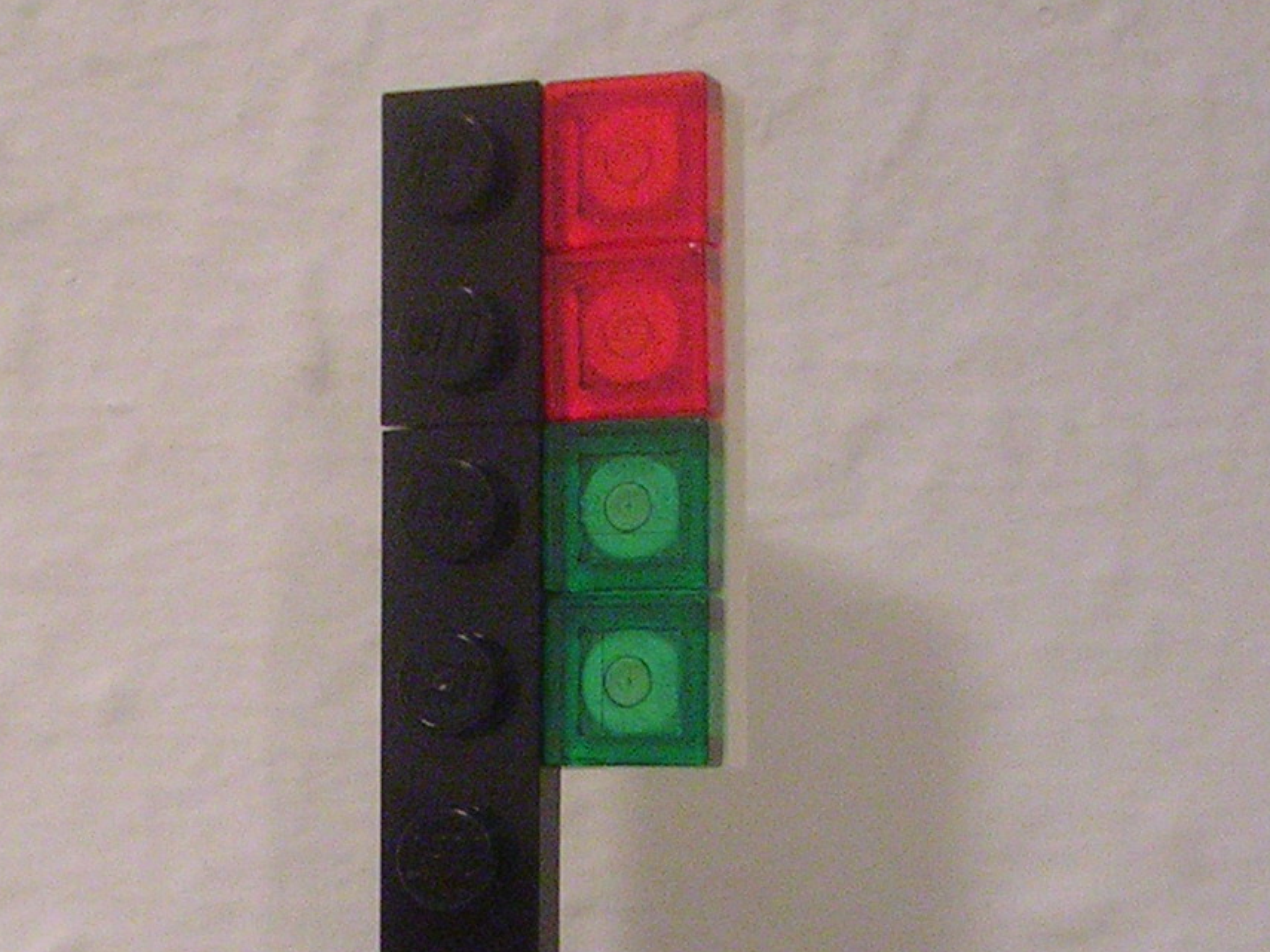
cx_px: 475
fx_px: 3338
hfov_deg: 21.5
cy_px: 746
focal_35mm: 91
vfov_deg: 16.1
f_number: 2.8
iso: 186
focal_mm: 5.8
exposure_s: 1/5.8
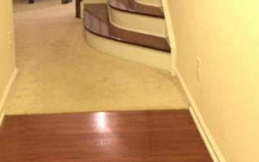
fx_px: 501
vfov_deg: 18.0
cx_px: 92
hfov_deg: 28.8
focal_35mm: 71
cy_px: 8
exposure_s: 1/4
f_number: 2.2
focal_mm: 4.15
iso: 80
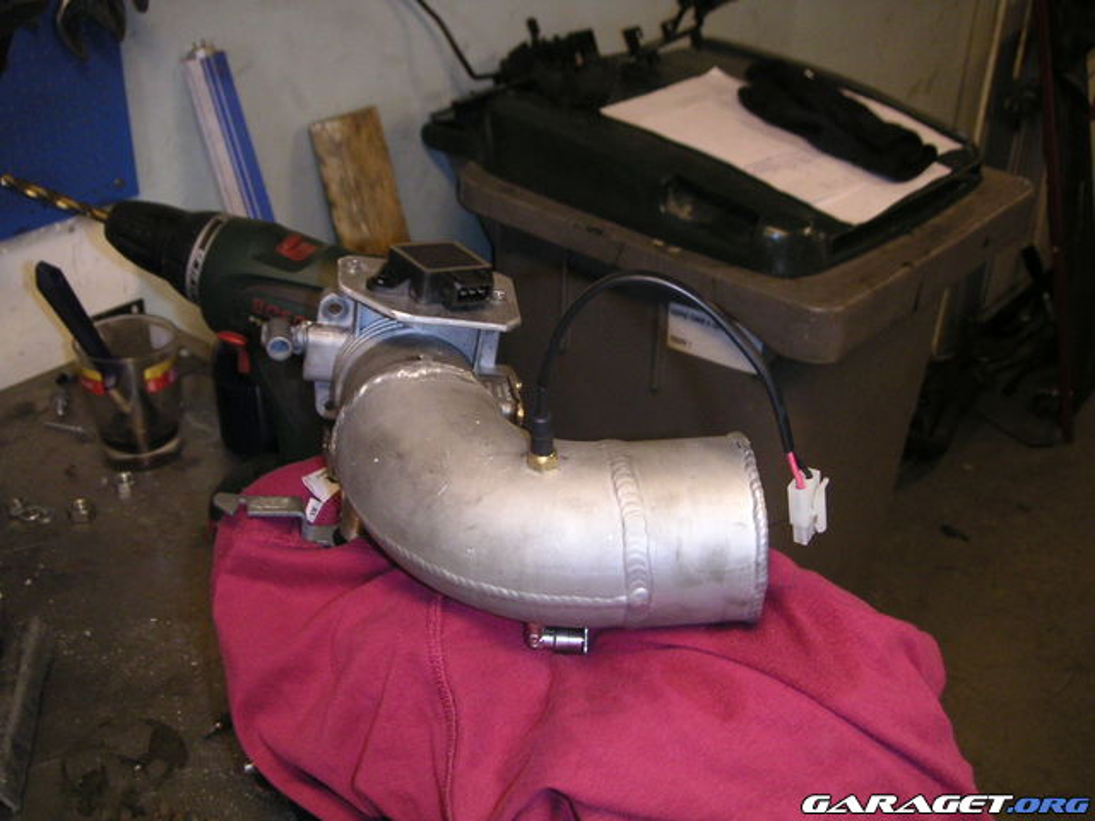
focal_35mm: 38
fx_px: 1202
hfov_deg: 49.0
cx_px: 548
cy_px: 410
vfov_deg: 37.7
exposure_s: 1/45
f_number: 2.8
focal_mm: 6
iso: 160
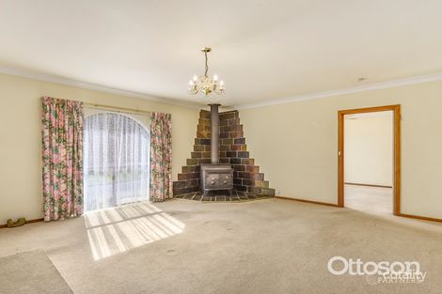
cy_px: 147
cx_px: 221
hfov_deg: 93.3
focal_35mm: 17
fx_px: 209
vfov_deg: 70.4
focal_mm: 17
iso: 125
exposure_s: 1/30
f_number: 11
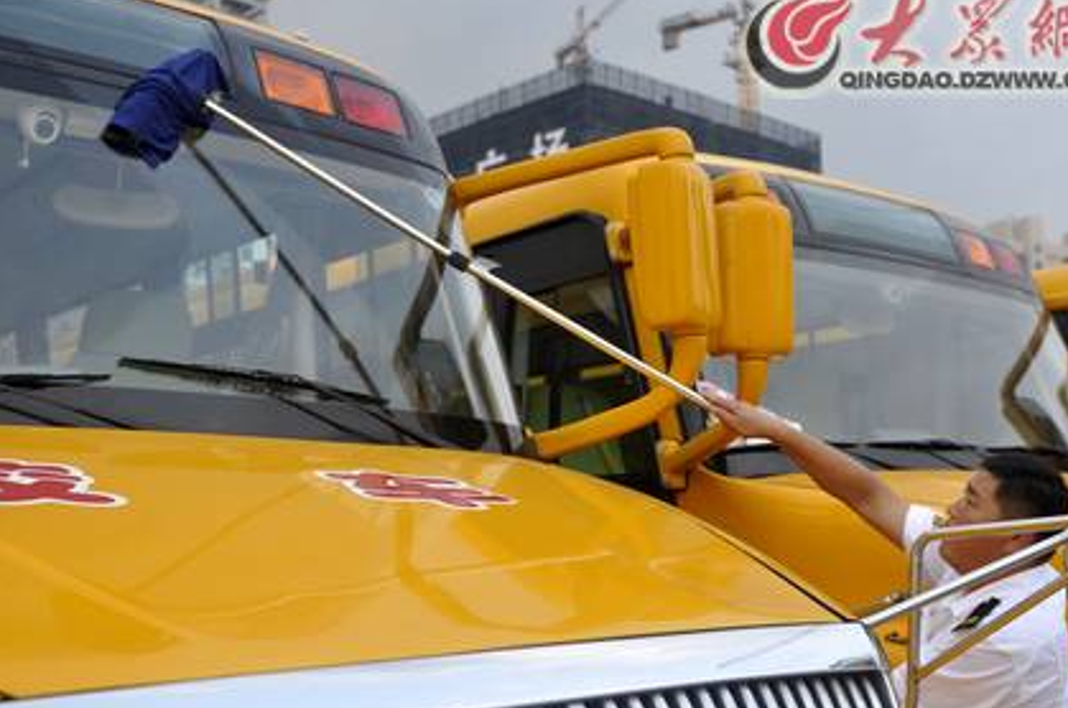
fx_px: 1274
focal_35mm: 43
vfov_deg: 31.1
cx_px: 589
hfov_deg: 45.4
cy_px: 367
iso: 200
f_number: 2.8
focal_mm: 24
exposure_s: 1/125
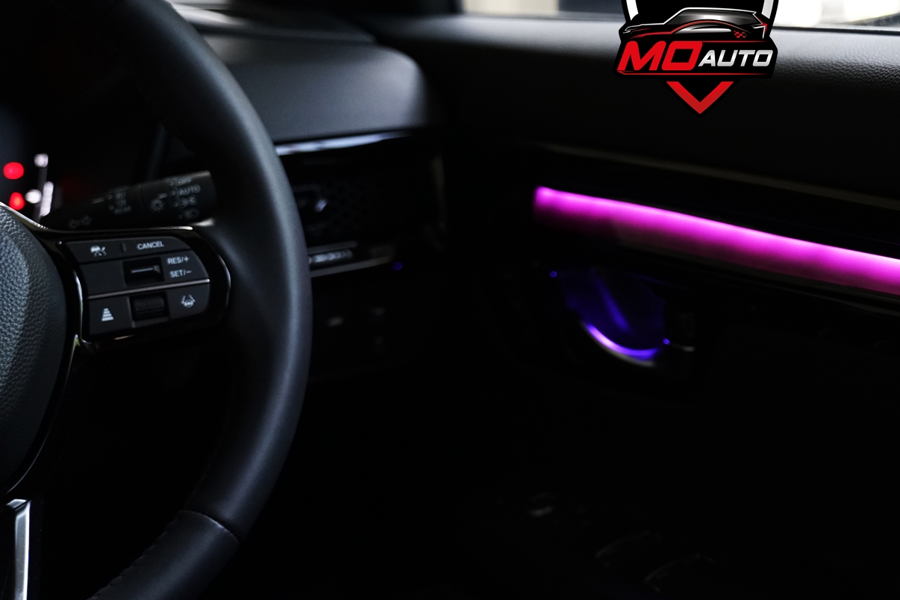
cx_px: 733
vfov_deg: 20.0
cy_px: 292
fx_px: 1700
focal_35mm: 68
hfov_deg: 28.9
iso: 2500
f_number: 4
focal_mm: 41
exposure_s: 1/60
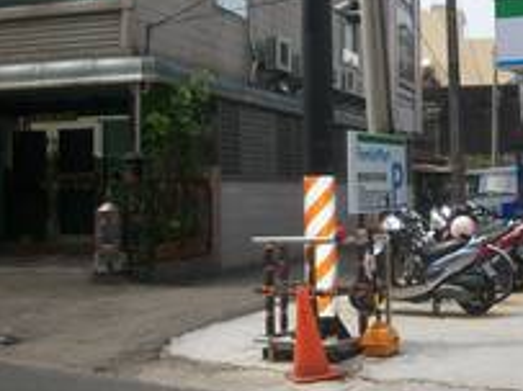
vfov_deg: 23.6
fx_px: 936
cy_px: 149
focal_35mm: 62
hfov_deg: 30.3
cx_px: 438
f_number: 8.8
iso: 80
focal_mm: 6.3
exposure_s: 1/160
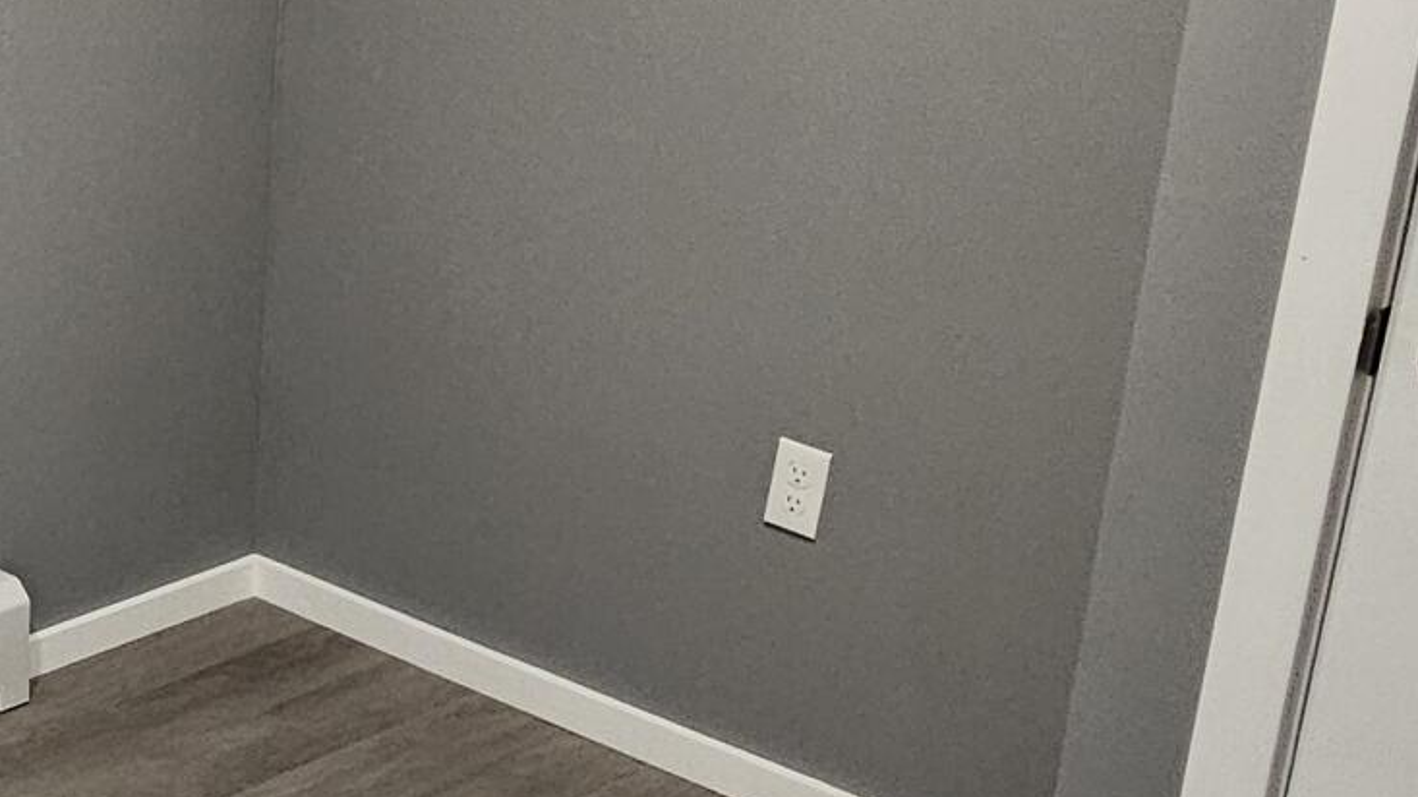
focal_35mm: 58
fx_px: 2180
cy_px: 429
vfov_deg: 20.7
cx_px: -257
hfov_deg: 30.8
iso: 320
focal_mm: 2.2
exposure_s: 1/40
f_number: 2.2
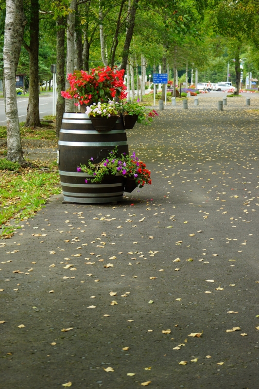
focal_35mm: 88
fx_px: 950
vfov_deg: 23.1
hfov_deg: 15.5
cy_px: 194
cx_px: 130
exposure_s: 1/100
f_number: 5.6
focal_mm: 59
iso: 100
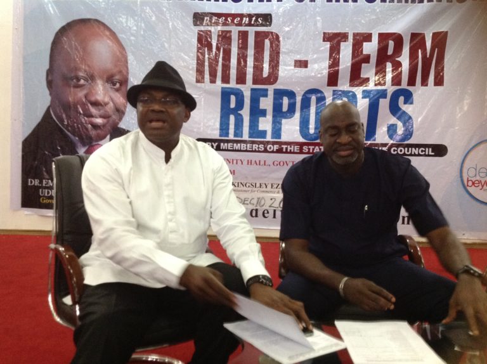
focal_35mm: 35
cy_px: 182
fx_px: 492
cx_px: 244
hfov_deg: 52.7
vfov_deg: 40.6
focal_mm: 4.28
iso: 320
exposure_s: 1/15
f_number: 2.4
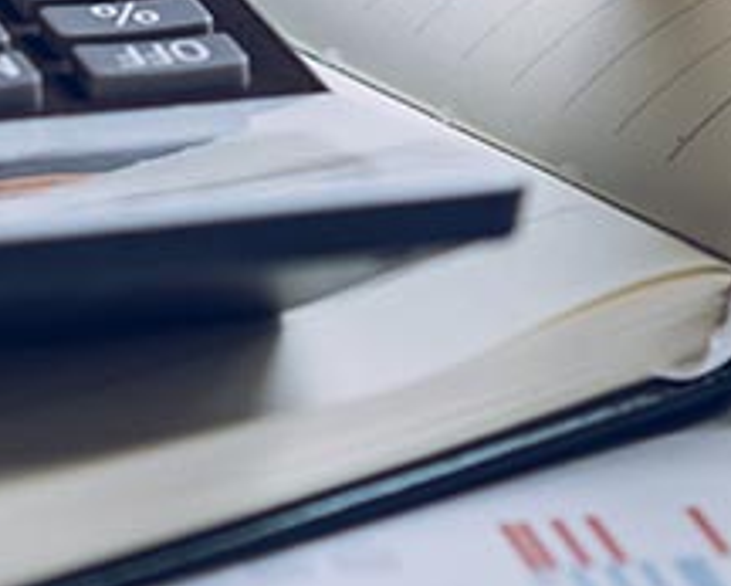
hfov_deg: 6.3
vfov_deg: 5.0
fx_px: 6623
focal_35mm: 306
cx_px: 430
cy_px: -334
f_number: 2.8
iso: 100
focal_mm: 55
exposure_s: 1/200
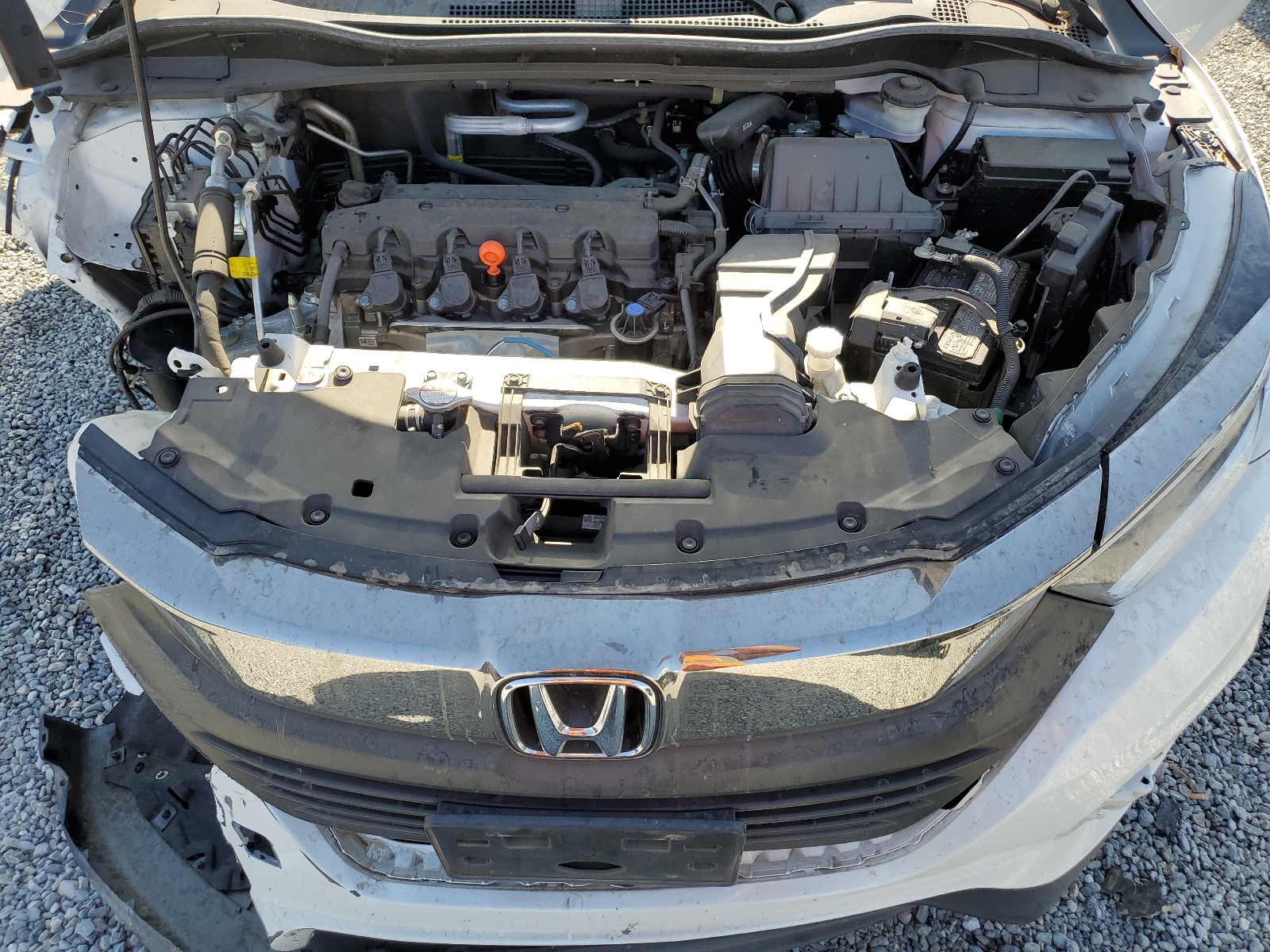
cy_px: 476
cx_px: 635
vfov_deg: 53.1
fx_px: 954
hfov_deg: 67.3
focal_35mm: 26
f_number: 1.5
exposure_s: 1/833
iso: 50
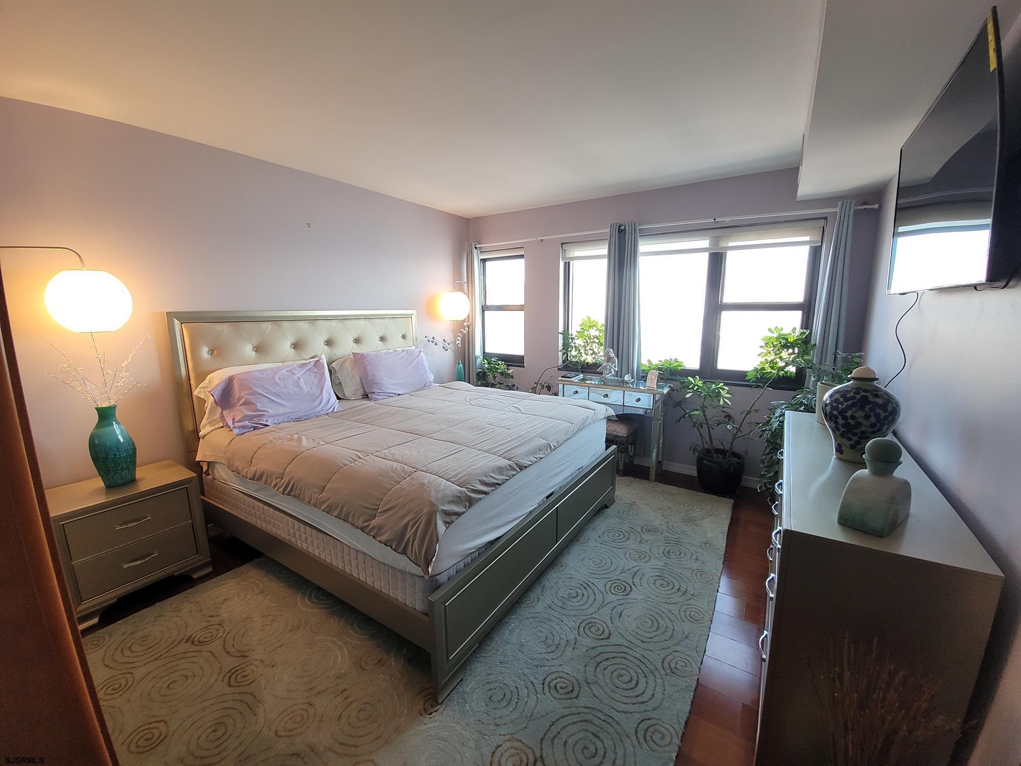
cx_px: 510
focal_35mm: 13
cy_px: 383
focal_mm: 1.74
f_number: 2.2
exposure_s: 1/60
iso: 100
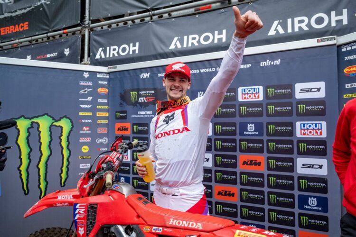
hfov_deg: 73.7
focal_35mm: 24
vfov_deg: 53.1
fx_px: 237
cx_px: 178
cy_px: 118
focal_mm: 24
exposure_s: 1/500
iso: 2000
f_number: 5.6
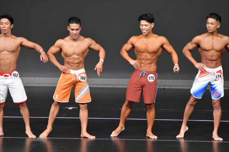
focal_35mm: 345
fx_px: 2194
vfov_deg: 4.0
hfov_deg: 6.0
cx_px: 114
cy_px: 76
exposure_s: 1/400
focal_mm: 230
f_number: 5.6
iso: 4000
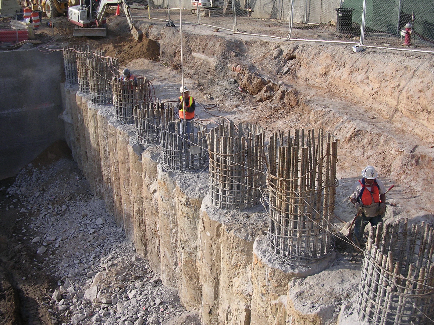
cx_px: 217
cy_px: 162
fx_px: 476
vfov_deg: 37.7
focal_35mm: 38
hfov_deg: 49.0
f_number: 2.8
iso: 100
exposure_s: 1/483
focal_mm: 5.8
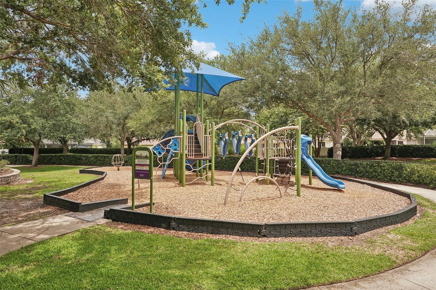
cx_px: 218
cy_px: 145
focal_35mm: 22
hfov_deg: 78.6
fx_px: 266
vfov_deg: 57.2
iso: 400
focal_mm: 22
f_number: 8
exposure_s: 1/400
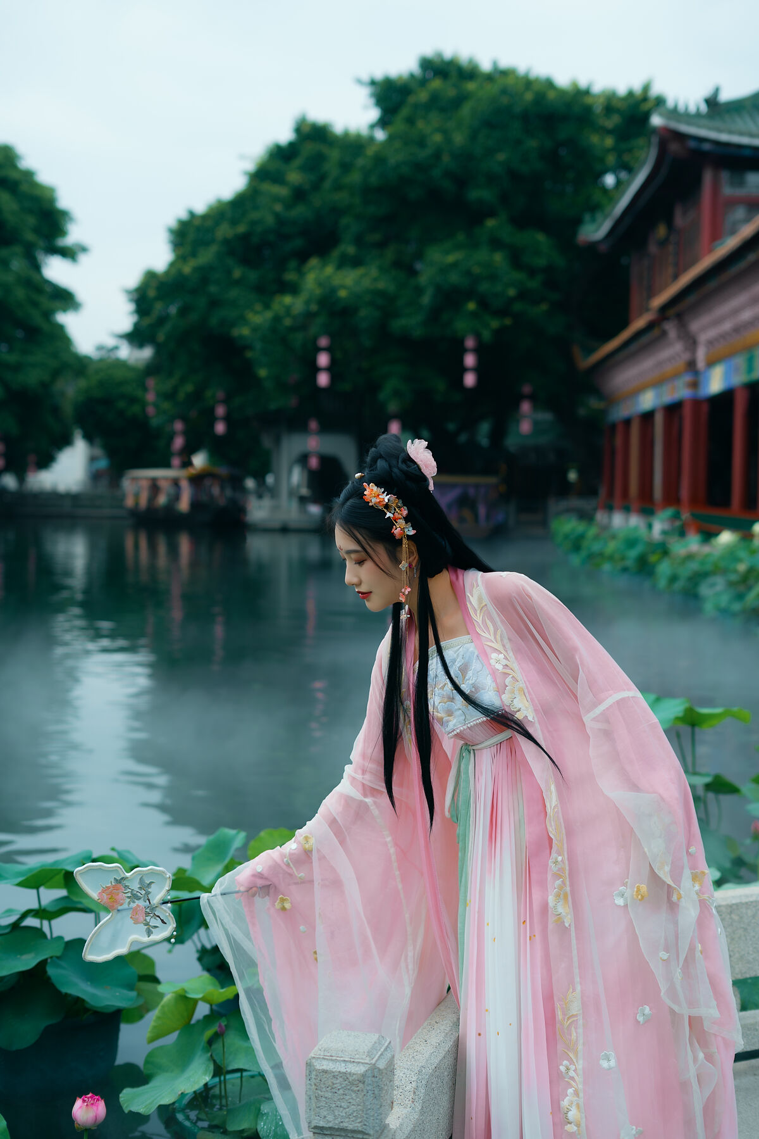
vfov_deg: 39.6
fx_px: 1581
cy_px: 570
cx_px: 380
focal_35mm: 50
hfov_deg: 27.0
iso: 100
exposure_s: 1/250
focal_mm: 50
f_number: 2.8
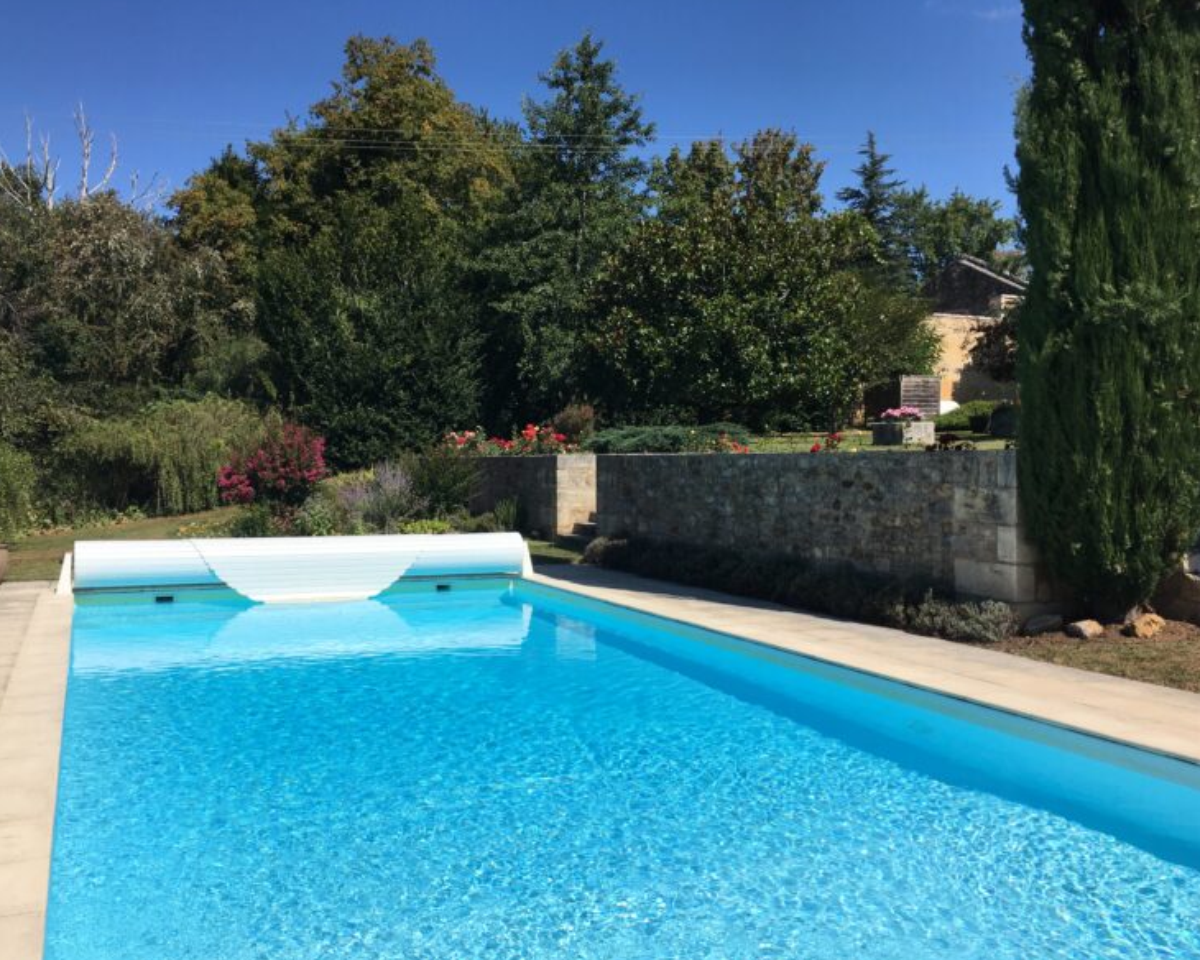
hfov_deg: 57.1
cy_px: 477
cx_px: 547
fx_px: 1101
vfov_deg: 47.1
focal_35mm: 31
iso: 25
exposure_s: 1/2564
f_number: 2.2
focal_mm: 4.15
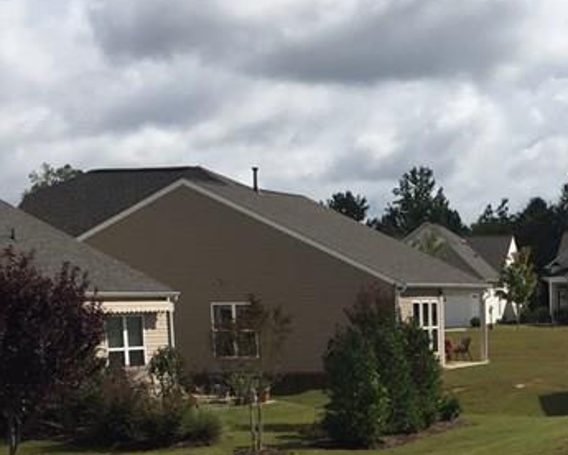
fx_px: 1412
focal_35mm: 84
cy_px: 542
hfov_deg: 21.9
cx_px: 578
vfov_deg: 17.5
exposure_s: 1/3300
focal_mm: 4.15
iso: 32
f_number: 2.2
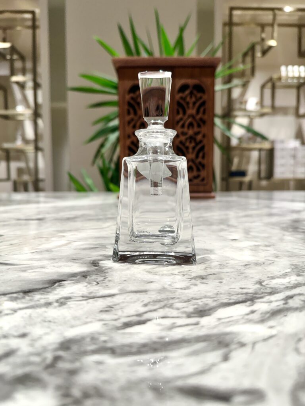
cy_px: 203
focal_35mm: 24
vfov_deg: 71.6
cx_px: 152
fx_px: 282
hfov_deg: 56.8
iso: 200
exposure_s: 1/100
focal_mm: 6.86
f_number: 1.78
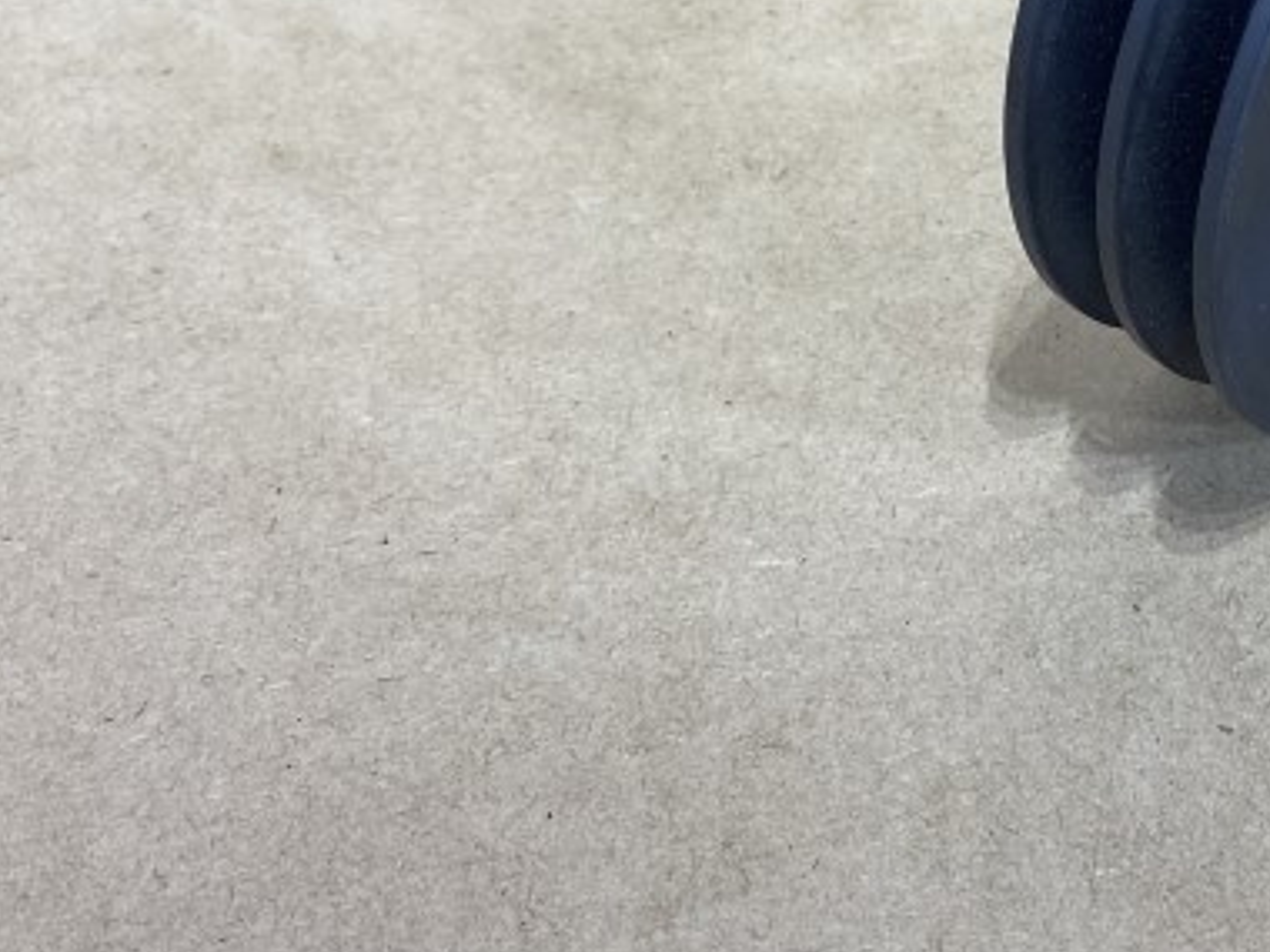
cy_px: -17
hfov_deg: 25.9
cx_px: 1350
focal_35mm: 70
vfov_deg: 20.3
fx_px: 2568
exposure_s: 1/147
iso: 32
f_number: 1.8
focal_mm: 4.25
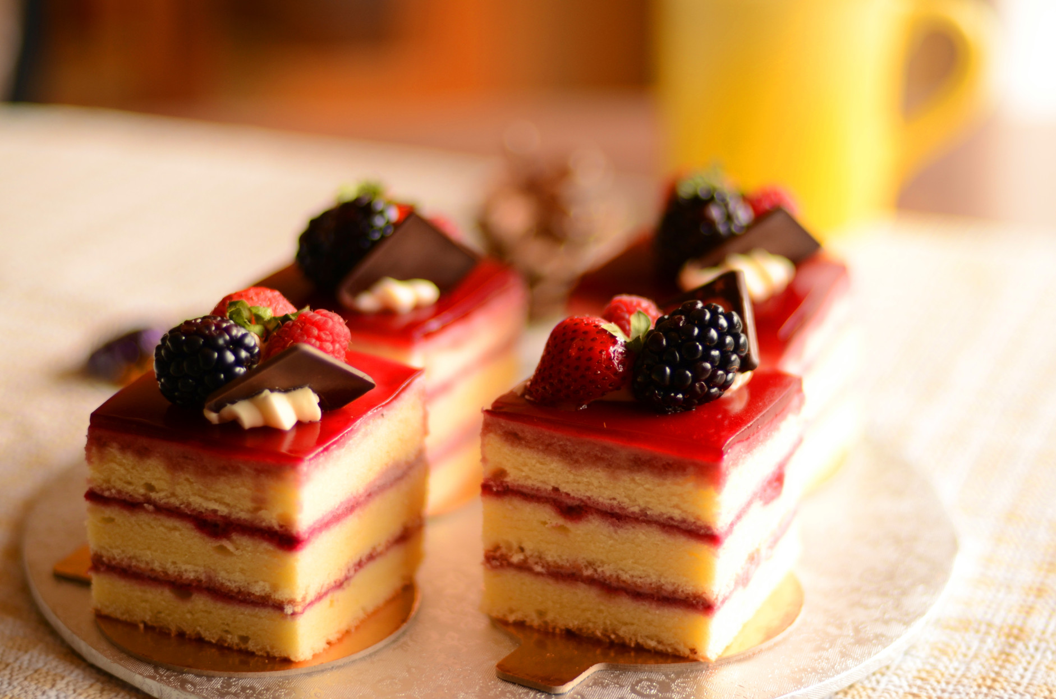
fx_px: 2195
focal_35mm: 75
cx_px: 528
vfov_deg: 18.1
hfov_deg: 27.0
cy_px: 350
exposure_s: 1/200
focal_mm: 50
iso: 200
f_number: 1.8
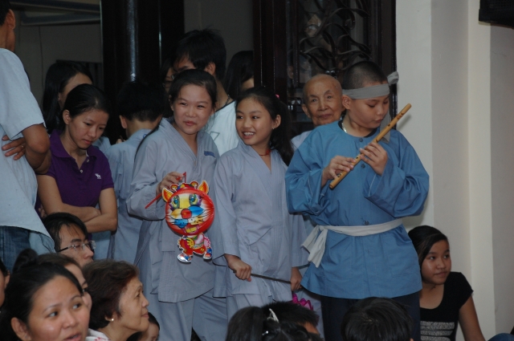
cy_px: 170
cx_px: 257
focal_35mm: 128
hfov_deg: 16.1
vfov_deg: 10.7
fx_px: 1818
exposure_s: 1/60
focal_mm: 85
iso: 800
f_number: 5.6
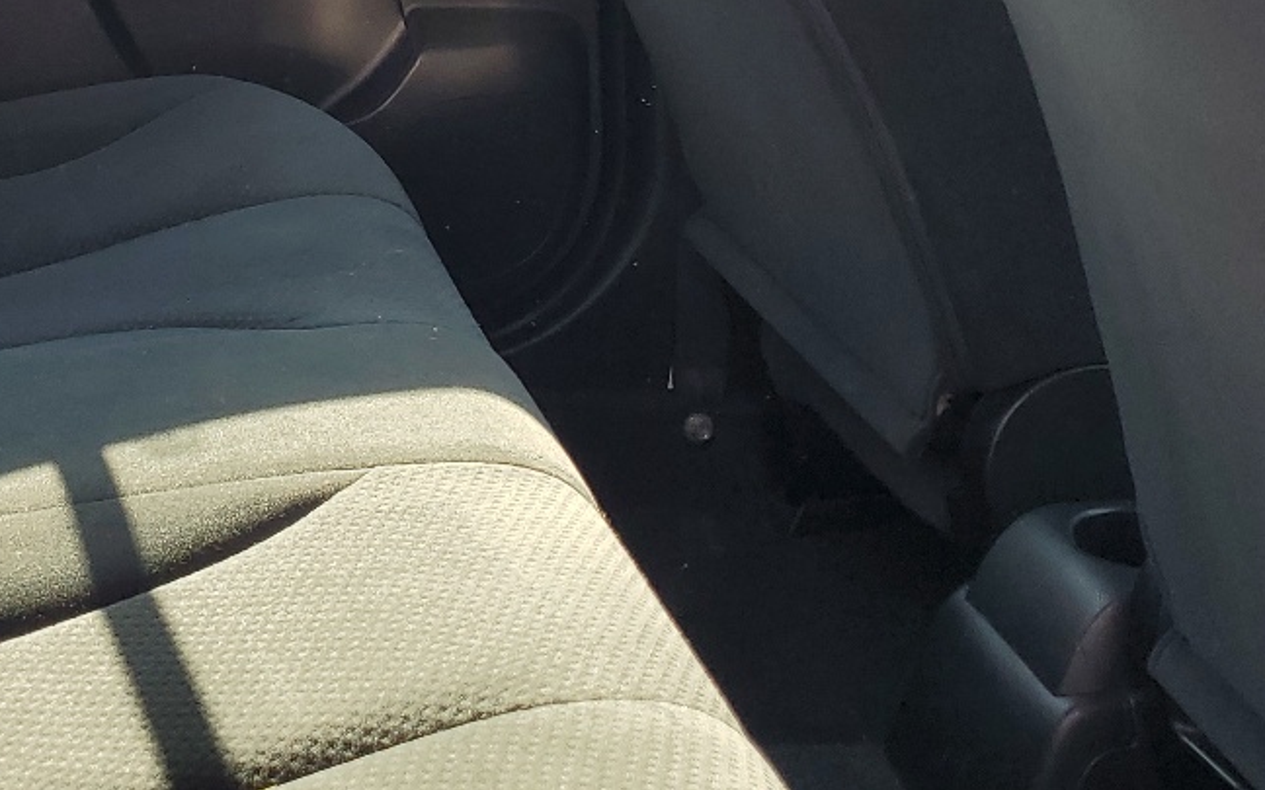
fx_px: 2344
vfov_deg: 18.6
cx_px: 189
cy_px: -4
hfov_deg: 29.3
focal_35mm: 68
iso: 50
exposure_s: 1/370
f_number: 1.5
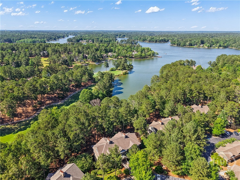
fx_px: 166
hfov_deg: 71.6
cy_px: 90
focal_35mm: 24
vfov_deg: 56.8
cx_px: 120
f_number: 1.8
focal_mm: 8.7
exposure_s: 1/3200
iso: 220
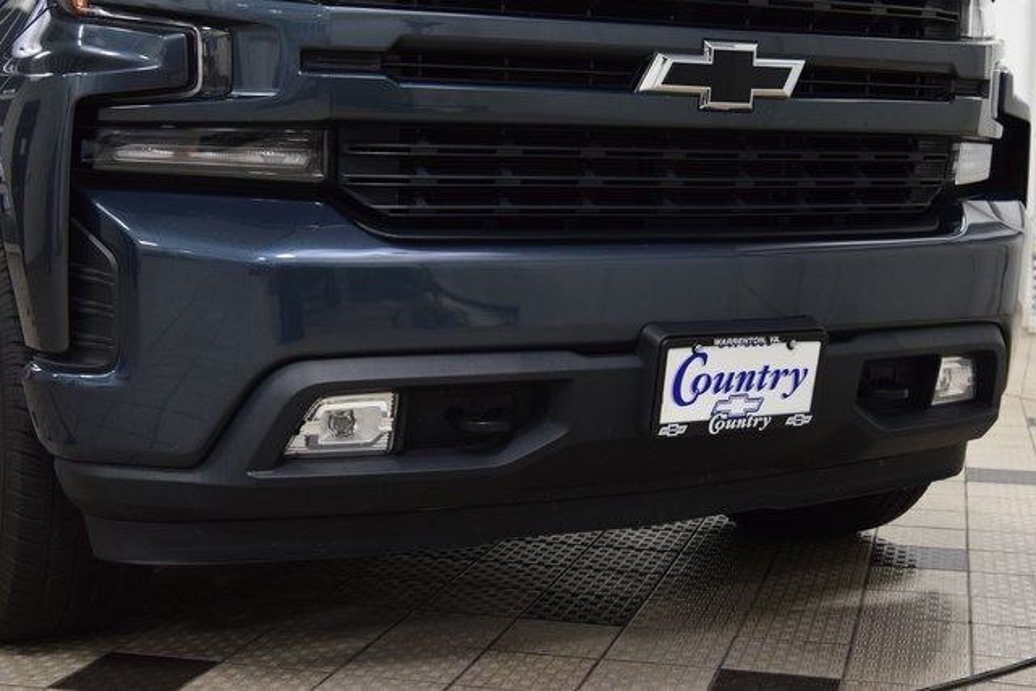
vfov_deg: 25.1
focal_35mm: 54
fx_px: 1554
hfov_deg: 36.9
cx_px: 518
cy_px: 346
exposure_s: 1/60
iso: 1600
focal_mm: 36
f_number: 5
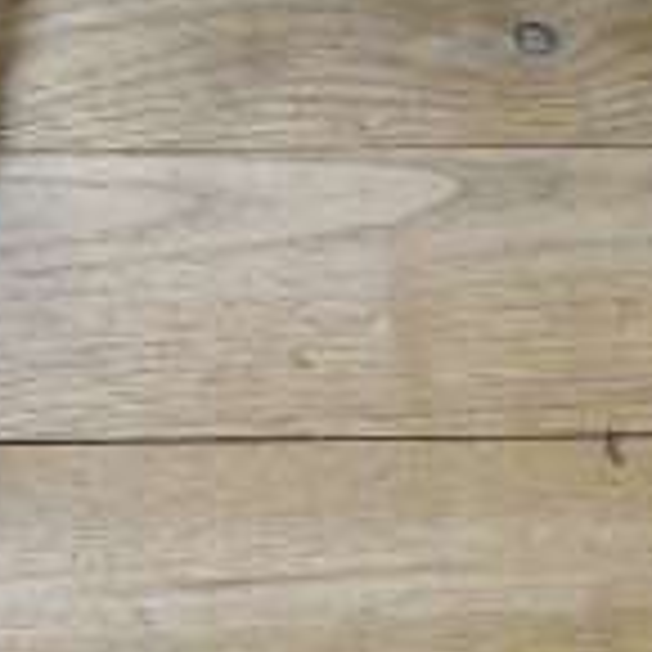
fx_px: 3814
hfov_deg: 9.7
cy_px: 126
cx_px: 148
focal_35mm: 179
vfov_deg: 9.7
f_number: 4.4
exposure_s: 1/80
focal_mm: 11.7
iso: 1250
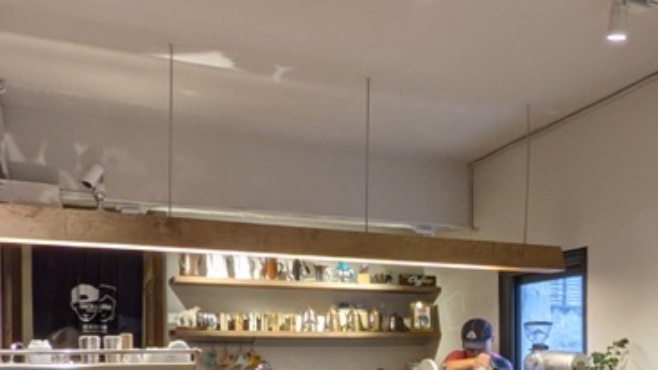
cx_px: 400
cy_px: 347
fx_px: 663
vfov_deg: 29.6
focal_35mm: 38
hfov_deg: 52.4
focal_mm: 2.22
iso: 134
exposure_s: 1/24
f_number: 2.2
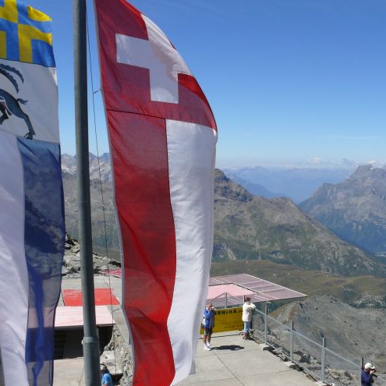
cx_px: 303
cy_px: 200
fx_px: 631
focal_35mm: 50
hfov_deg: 33.1
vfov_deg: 34.0
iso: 100
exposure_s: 1/500
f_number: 7.1
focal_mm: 7.4
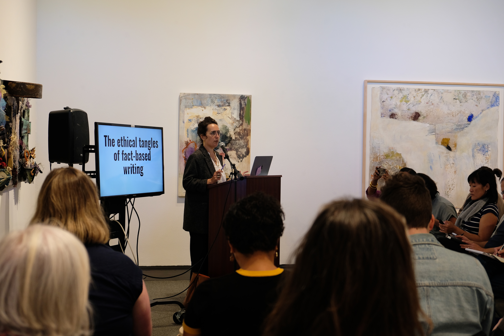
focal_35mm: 49
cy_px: 168
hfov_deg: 40.3
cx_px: 252
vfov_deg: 27.5
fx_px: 686
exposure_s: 1/38
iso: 800
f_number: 3.6
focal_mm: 32.9
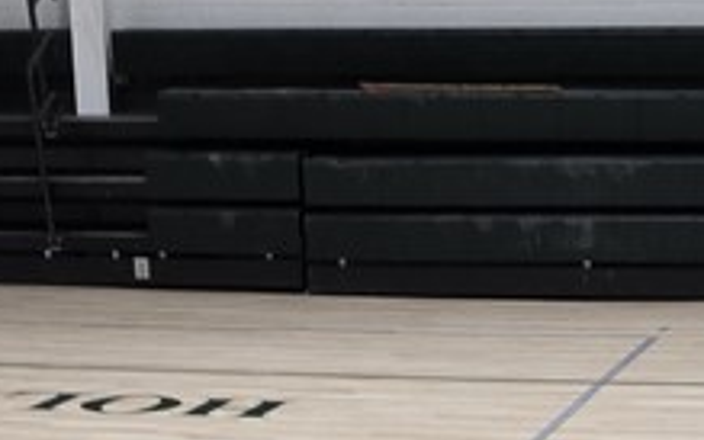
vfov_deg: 9.0
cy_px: 1368
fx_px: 2188
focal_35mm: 114
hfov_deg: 18.3
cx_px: 389
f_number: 1.7
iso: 80
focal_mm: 6.3
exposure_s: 1/120
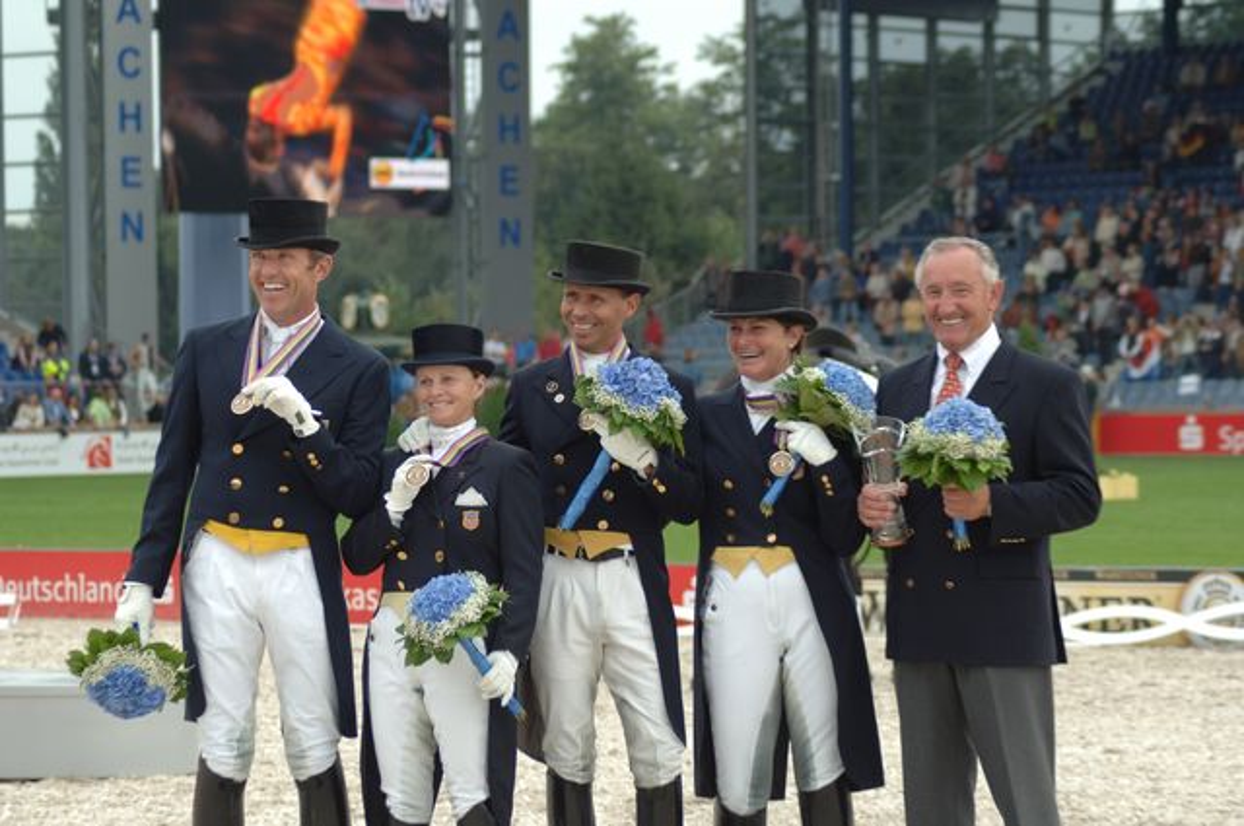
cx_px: 622
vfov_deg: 8.7
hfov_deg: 13.1
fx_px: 5436
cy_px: 413
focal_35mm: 158
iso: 200
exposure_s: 1/250
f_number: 5.6
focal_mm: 105
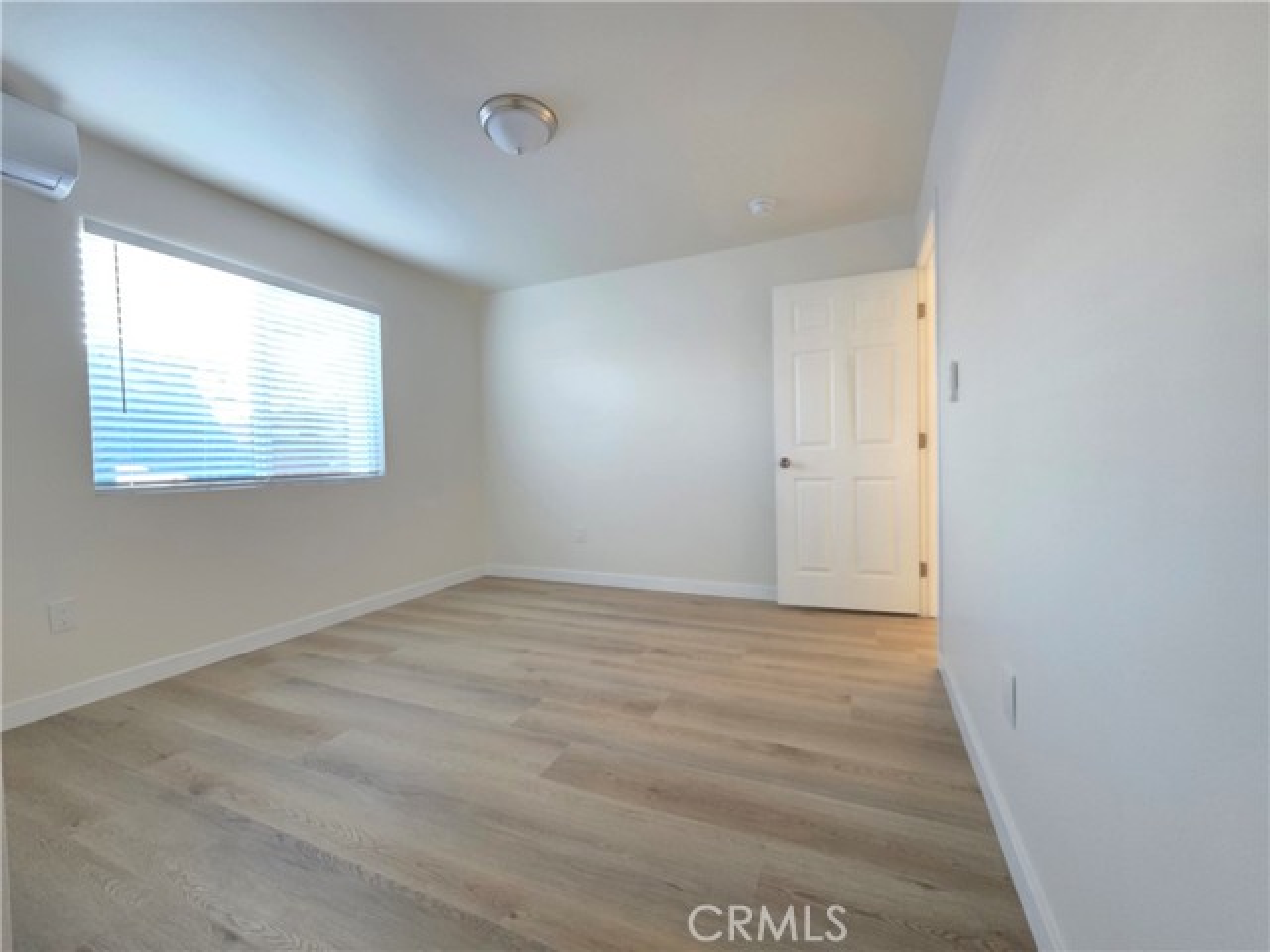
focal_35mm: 13
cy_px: 476
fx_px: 477
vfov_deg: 89.9
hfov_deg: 106.2
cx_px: 635
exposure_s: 1/60
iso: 1000
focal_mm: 2.2
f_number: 1.9
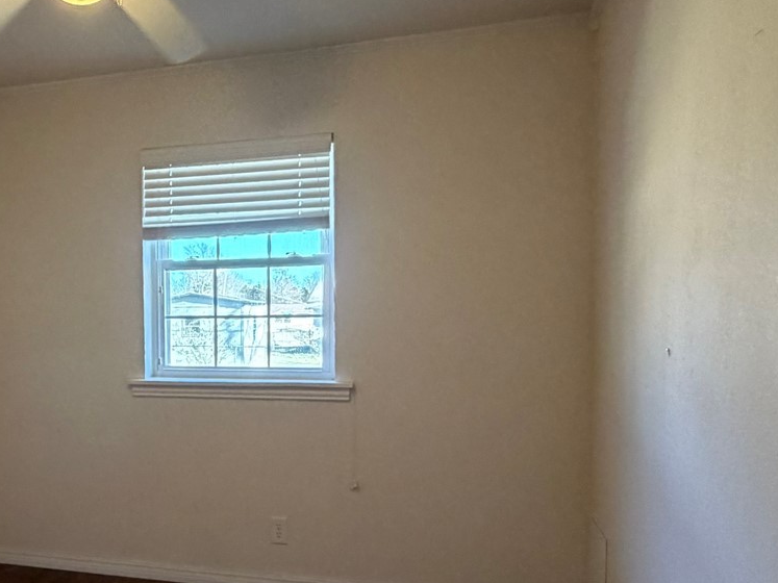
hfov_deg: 48.5
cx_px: 155
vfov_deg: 39.4
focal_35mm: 36
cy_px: 359
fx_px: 809
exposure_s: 1/60
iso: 400
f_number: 2.2
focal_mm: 2.22
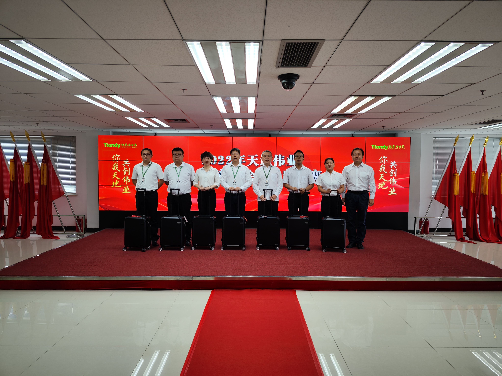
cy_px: 188
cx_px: 251
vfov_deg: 58.9
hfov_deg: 73.9
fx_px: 334
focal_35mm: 23
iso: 50
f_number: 1.9
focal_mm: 8.7
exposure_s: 1/100
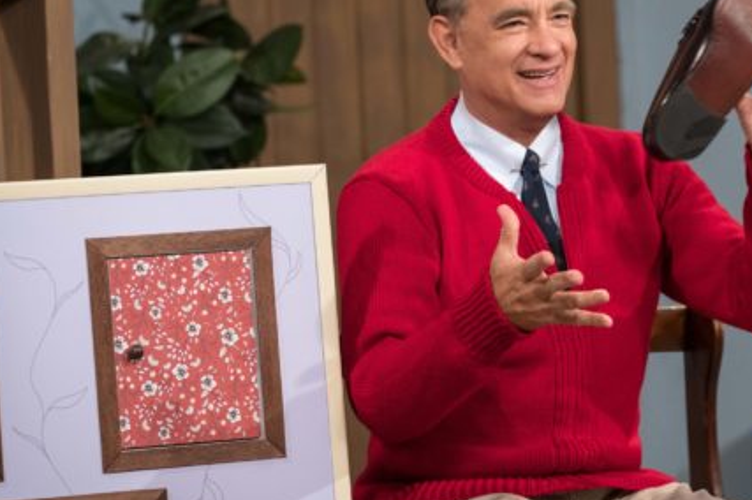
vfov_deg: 6.9
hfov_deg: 10.4
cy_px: 254
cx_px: 562
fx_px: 4133
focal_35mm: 198
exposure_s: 1/250
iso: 1600
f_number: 4
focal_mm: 130
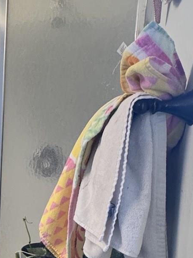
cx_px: -32
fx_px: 394
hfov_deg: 25.1
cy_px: 197
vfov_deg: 35.3
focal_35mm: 53
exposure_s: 1/120
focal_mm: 2.22
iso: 320
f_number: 2.2
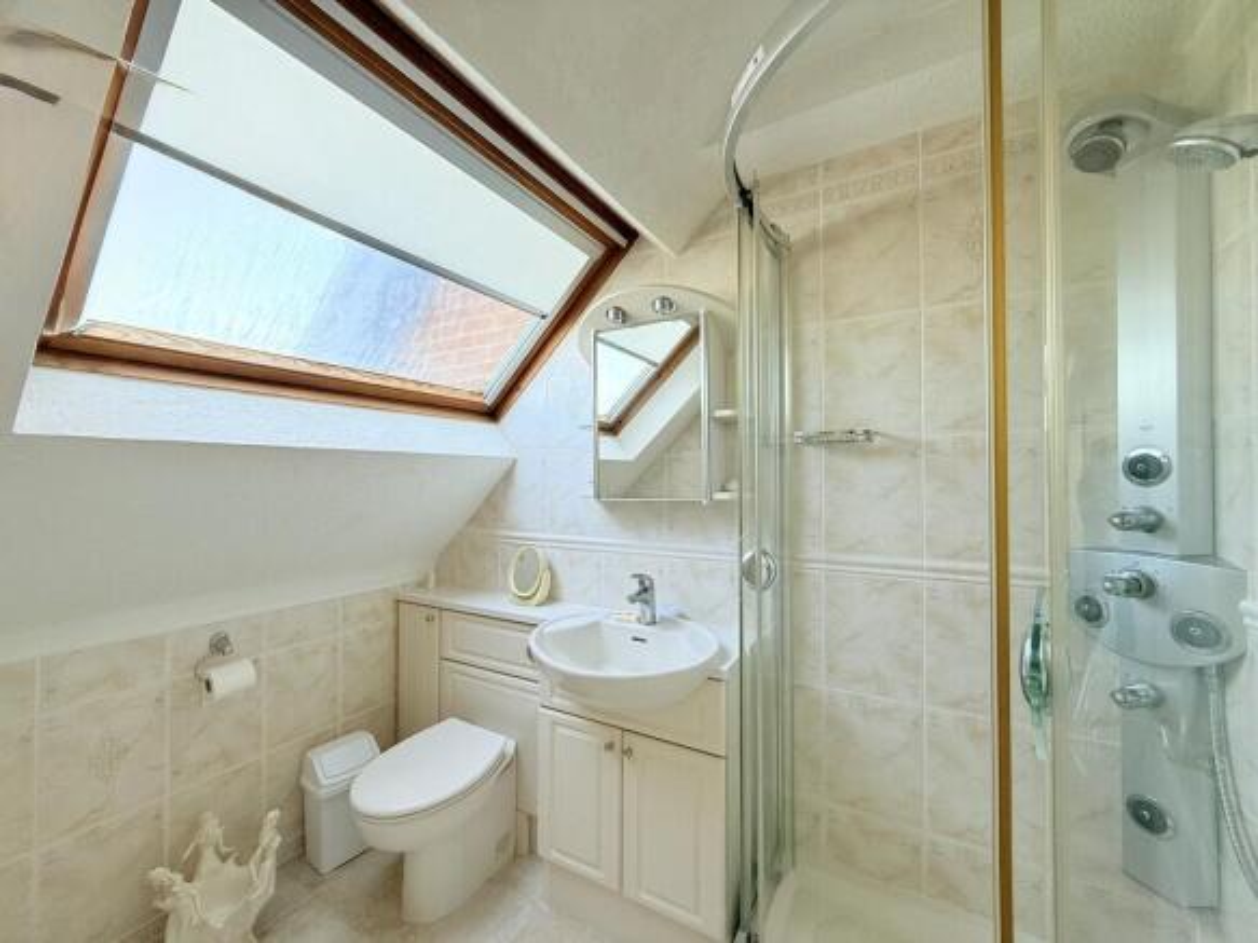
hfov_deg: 102.1
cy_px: 472
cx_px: 629
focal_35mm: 14
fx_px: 509
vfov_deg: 85.7
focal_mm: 2.22
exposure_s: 1/99
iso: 80
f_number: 2.2
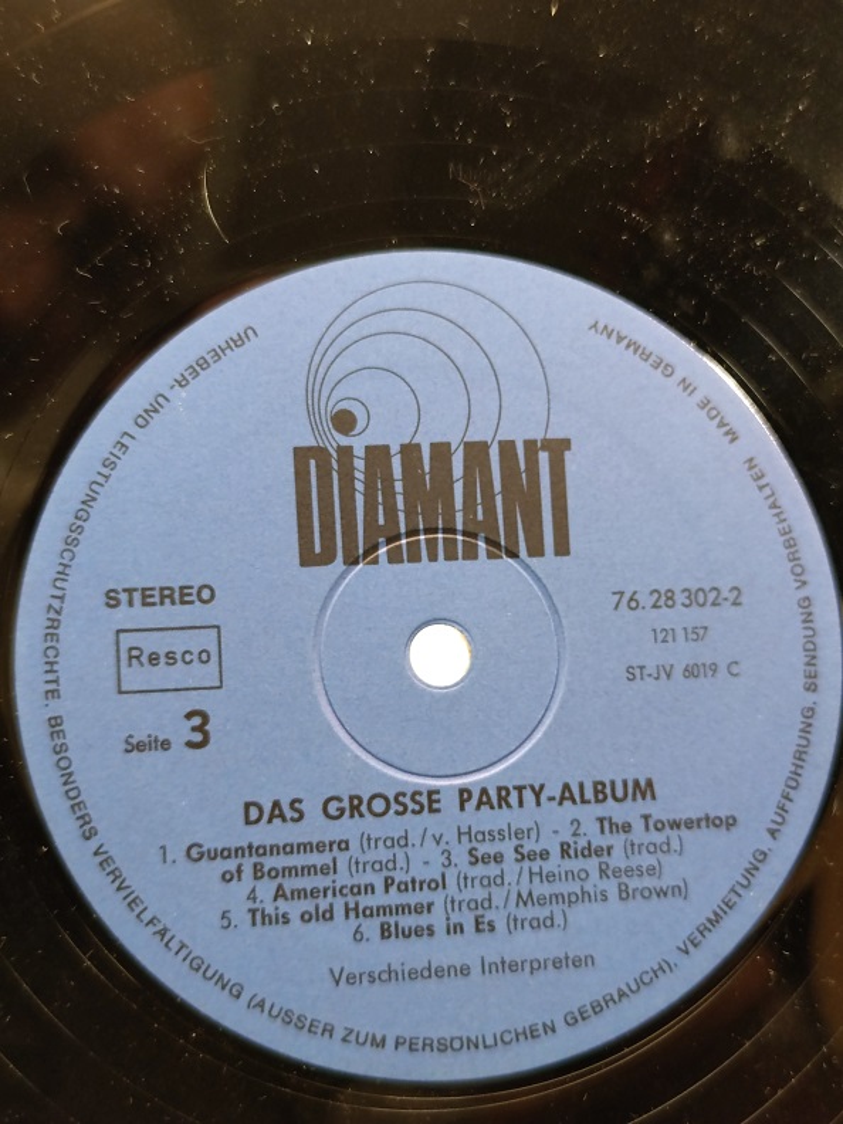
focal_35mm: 48
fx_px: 1559
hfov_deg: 30.3
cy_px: 562
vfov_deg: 39.7
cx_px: 422
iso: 1362
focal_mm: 6.72
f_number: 1.69
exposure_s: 1/60
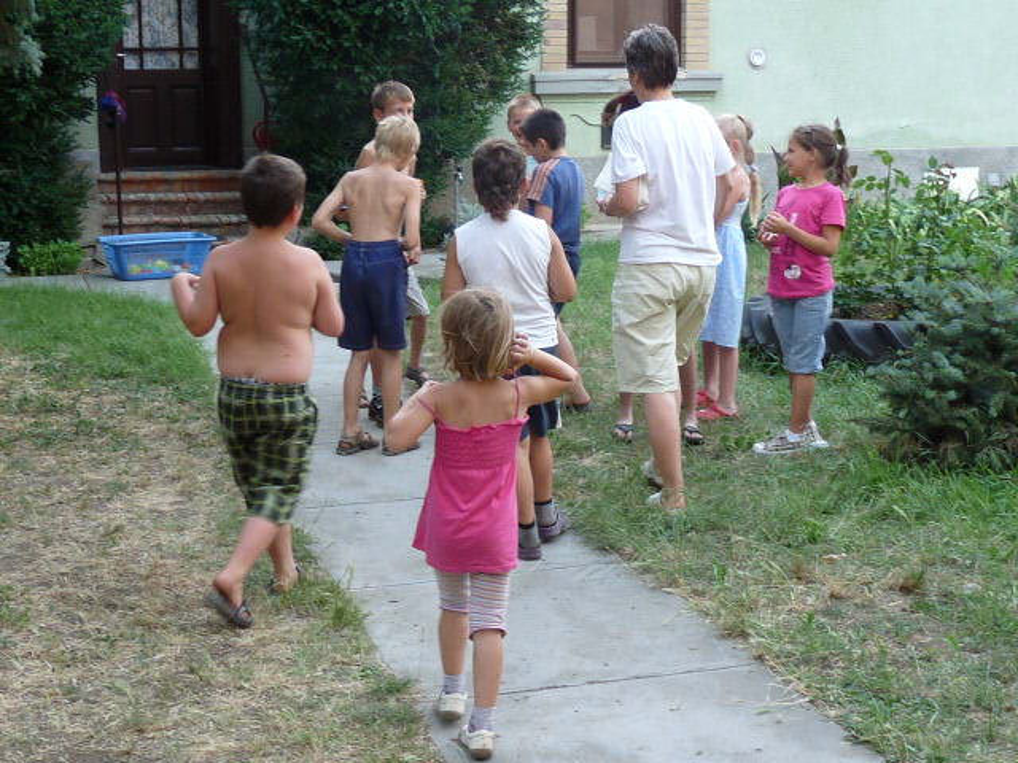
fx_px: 1765
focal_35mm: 60
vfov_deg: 24.4
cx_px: 509
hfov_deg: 32.2
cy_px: 382
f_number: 3
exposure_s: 1/80
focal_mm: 6
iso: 100
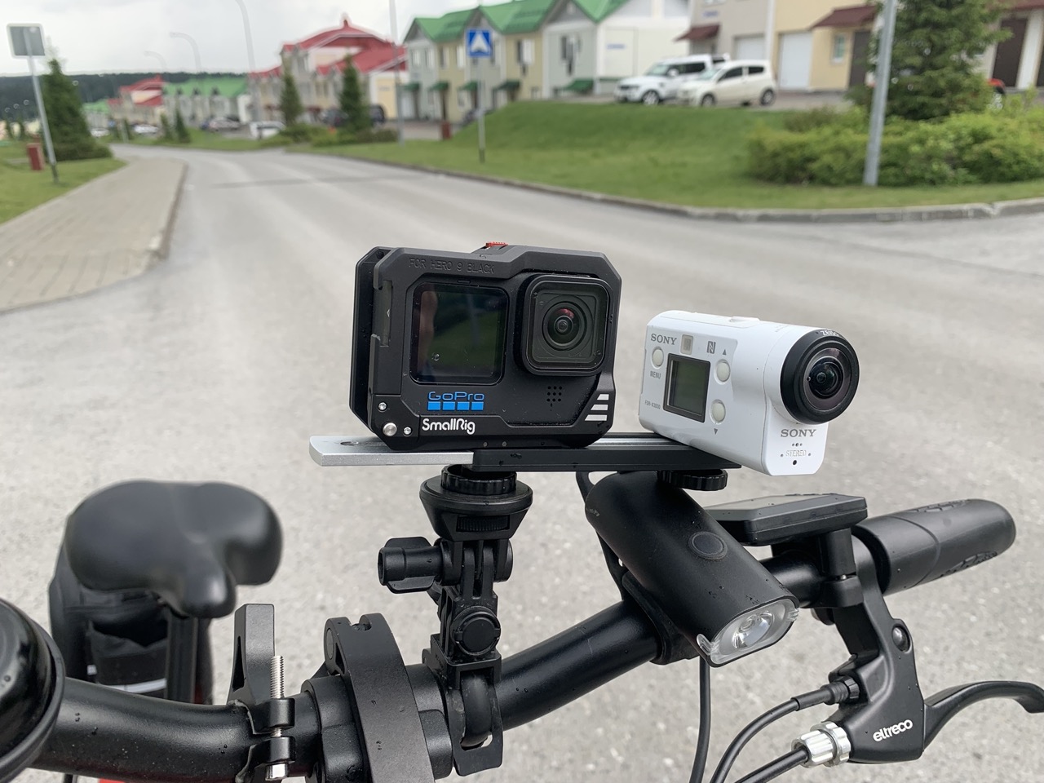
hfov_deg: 67.3
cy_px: 392
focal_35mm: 26
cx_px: 522
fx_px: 784
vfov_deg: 53.1
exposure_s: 1/235
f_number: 1.8
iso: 25
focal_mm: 4.25
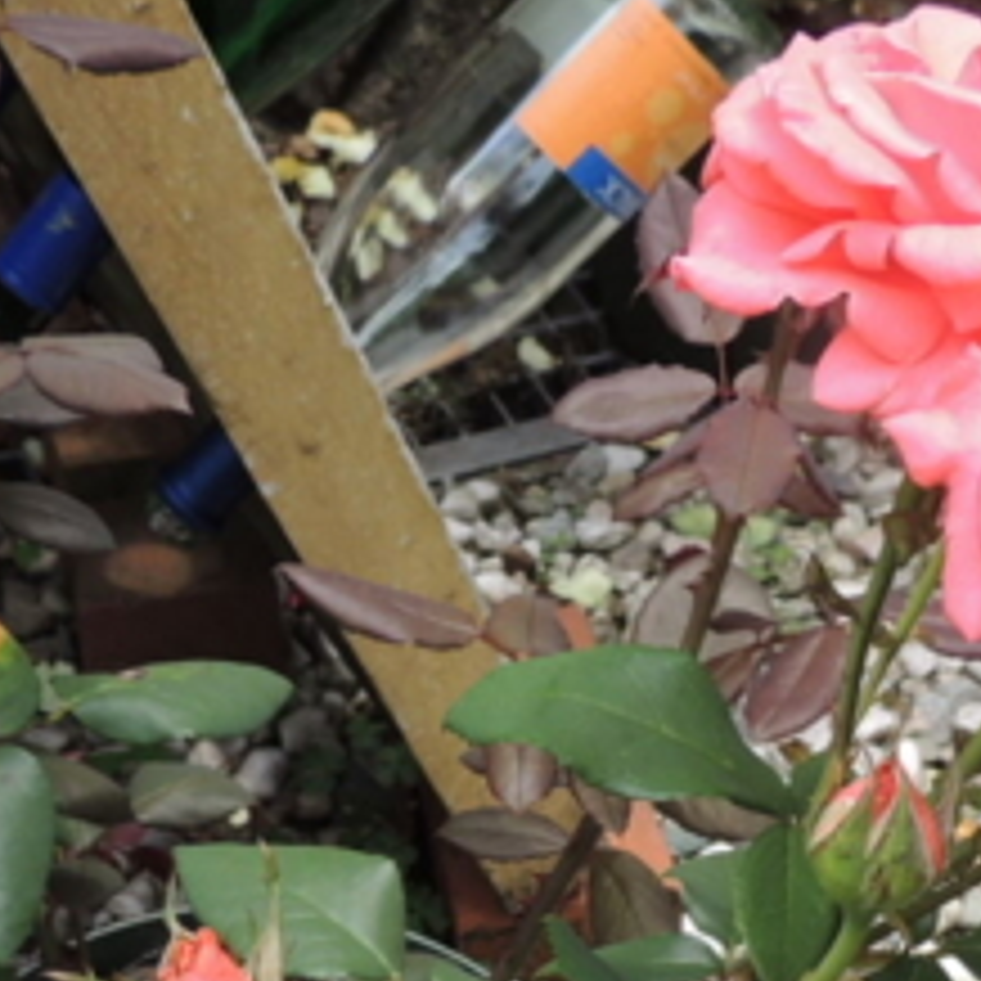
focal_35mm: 78
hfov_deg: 22.2
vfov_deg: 21.7
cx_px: 558
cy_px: 873
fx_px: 2501
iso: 100
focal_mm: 4.3
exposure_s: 1/320
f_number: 3
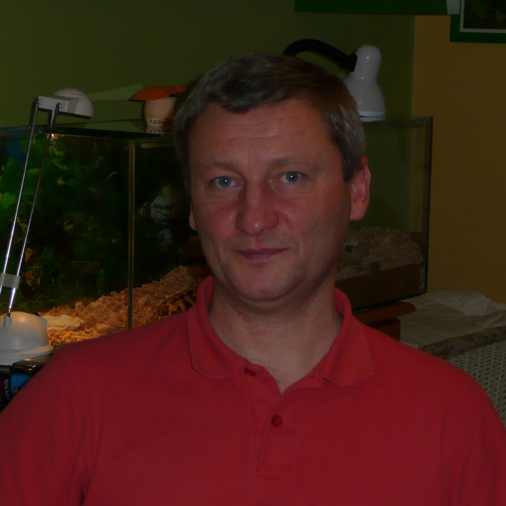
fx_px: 1885
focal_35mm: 114
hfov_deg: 15.3
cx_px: 258
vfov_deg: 15.3
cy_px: 254
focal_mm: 15.7
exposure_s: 1/30
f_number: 4.7
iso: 100
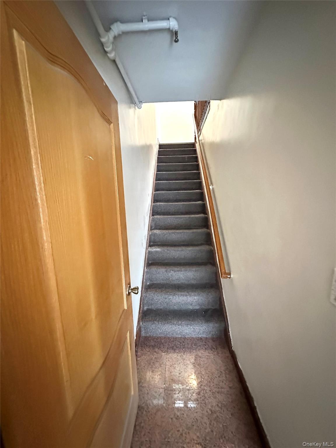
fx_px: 181
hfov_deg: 85.7
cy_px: 224
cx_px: 168
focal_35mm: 14
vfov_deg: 102.1
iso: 1250
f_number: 2.2
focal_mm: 2.22
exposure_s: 1/40
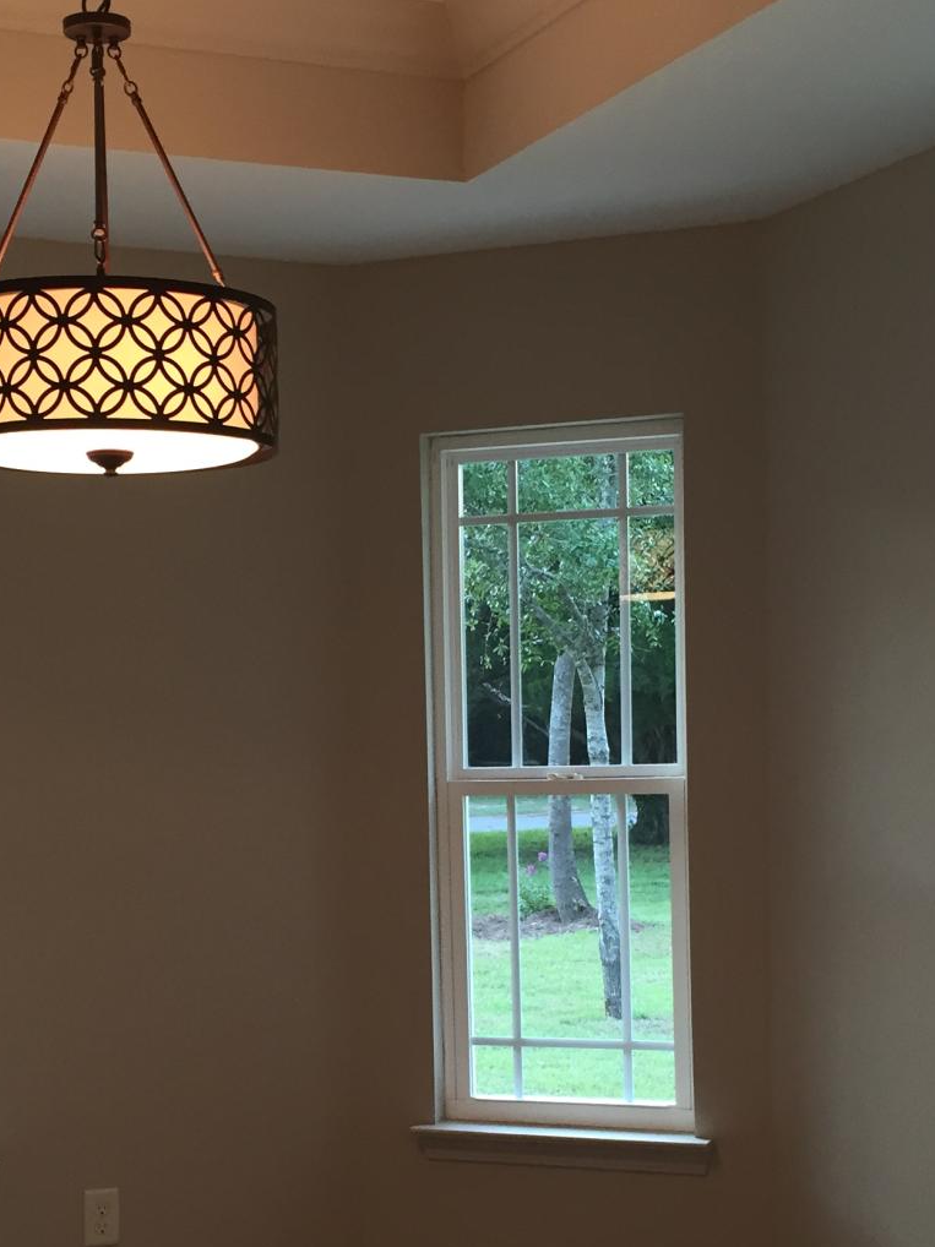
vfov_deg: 33.5
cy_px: 832
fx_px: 2054
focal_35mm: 57
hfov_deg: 25.6
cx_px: 377
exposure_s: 1/30
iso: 32
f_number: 2.2
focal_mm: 4.15
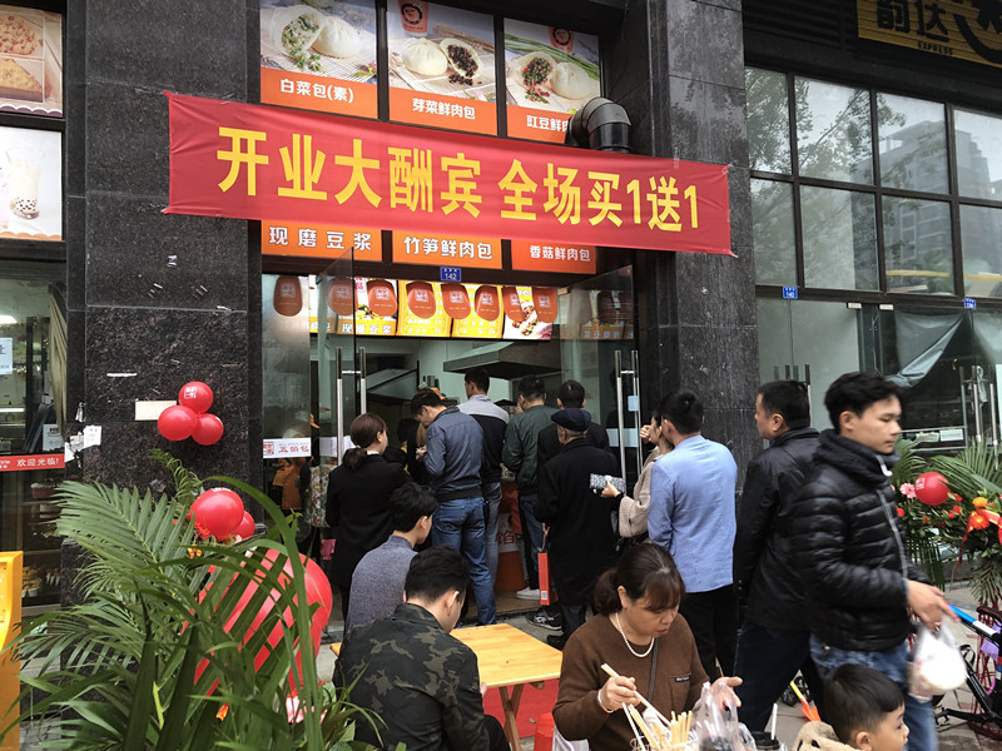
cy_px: 376
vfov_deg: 49.7
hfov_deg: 63.4
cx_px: 501
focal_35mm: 28
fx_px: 810
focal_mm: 3.99
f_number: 1.8
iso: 100
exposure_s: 1/100
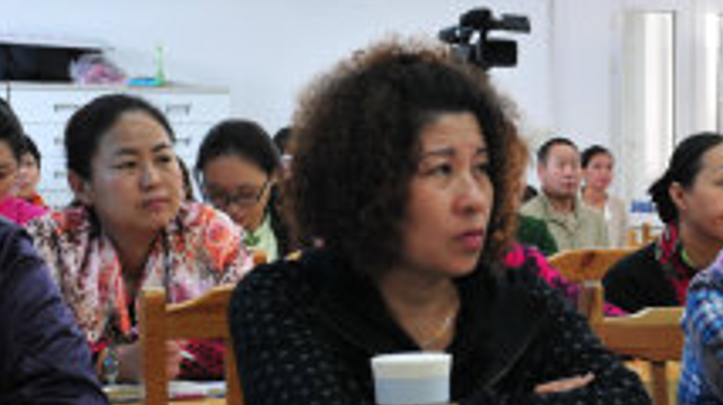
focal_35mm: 97
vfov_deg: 12.4
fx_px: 1862
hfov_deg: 21.7
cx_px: 571
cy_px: 245
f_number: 5
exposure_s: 1/25
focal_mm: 27
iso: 250
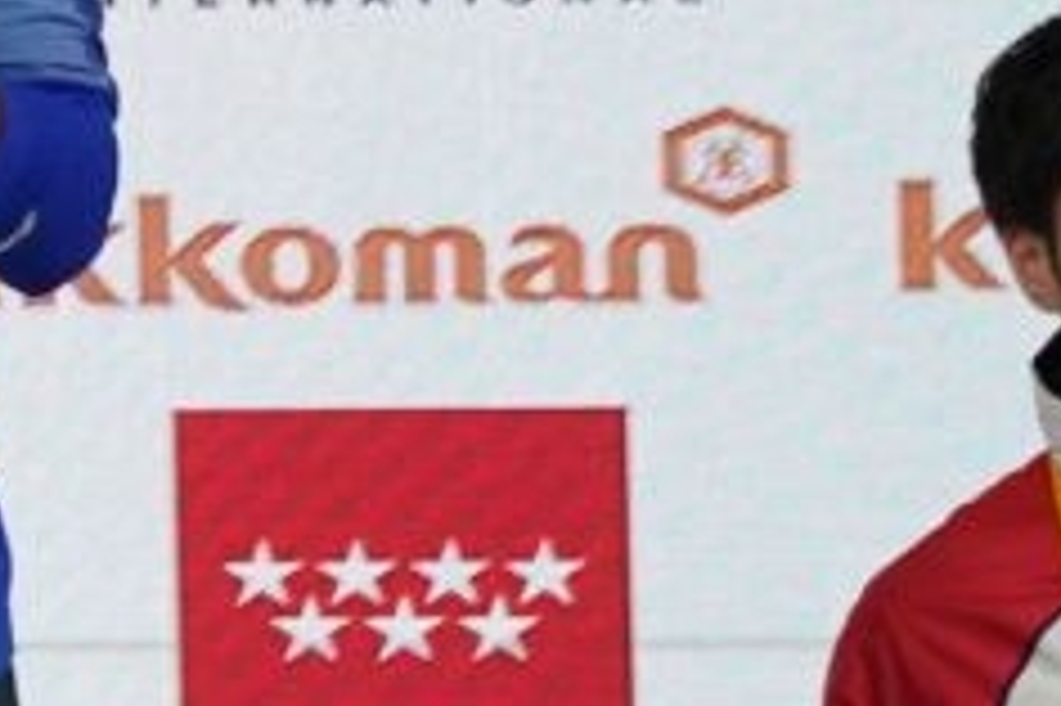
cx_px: -2778
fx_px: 15756
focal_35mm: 535
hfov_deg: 3.7
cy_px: 319
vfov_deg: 2.6
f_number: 2.8
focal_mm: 70
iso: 1600
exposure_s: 1/250
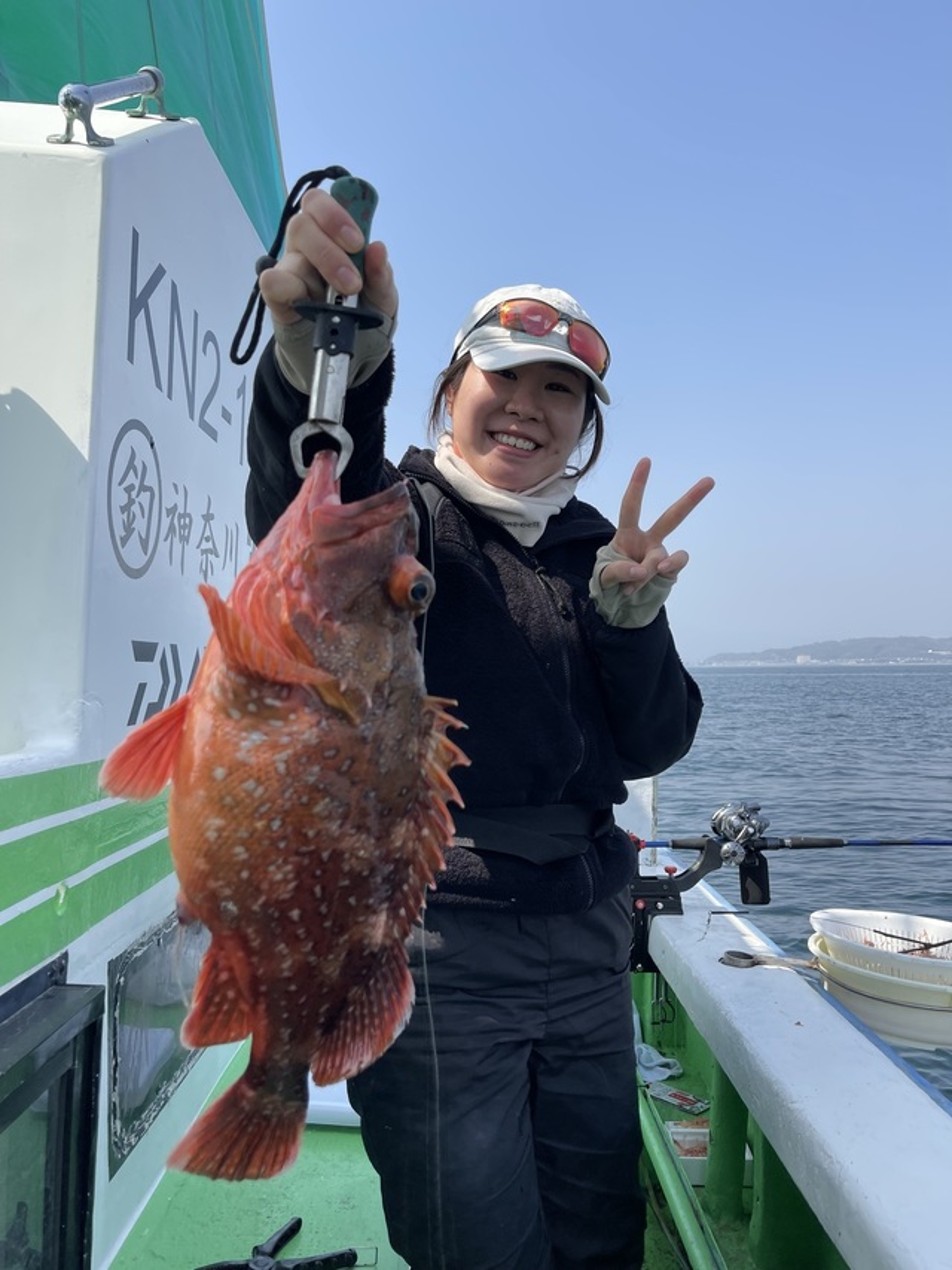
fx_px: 917
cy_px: 635
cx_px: 476
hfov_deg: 54.9
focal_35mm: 25
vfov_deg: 69.4
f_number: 1.6
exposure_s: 1/2049
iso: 32
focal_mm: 5.1
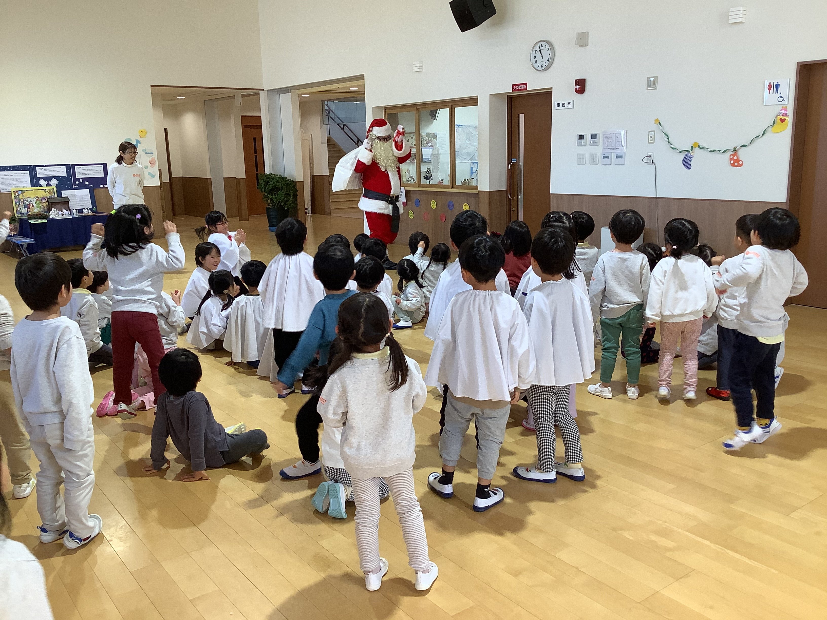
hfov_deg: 58.4
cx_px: 414
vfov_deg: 45.4
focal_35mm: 31
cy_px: 310
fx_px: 741
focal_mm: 3.3
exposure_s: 1/60
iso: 64
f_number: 2.4
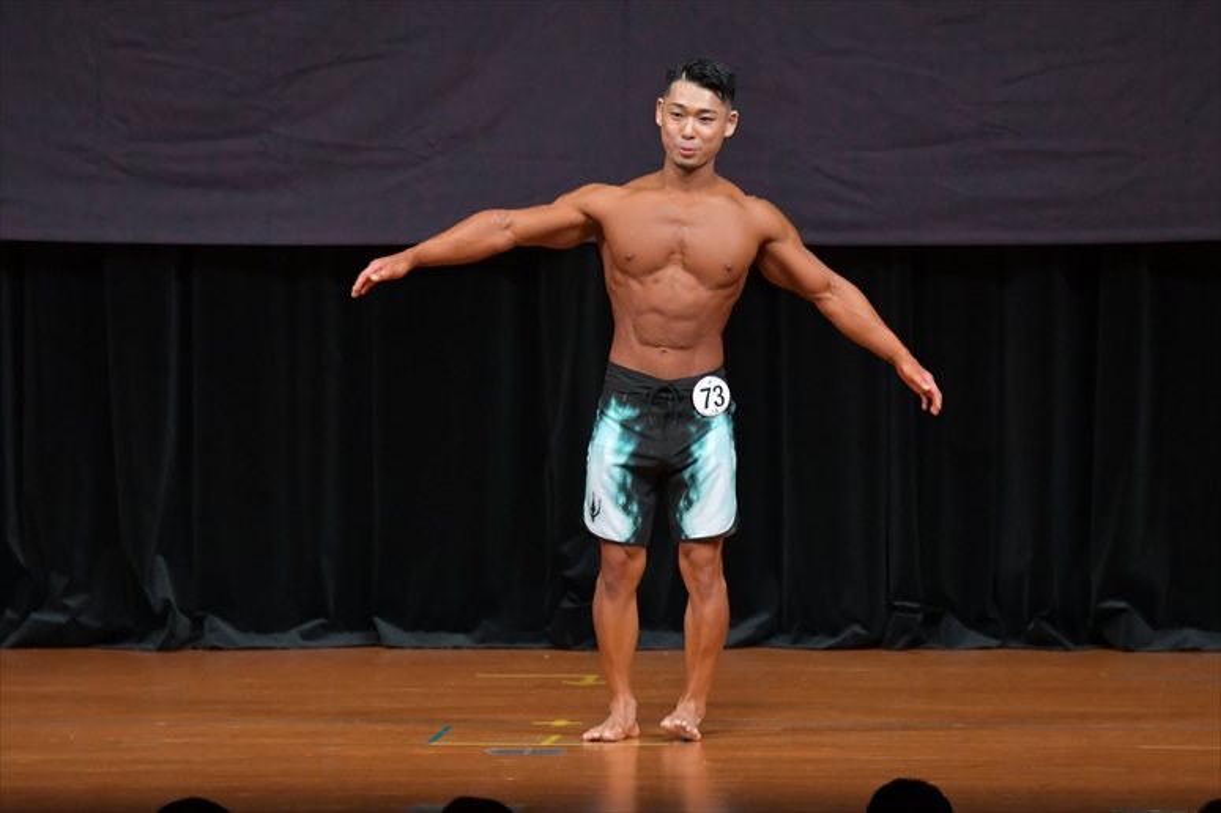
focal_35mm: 285
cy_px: 406
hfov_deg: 7.2
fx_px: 9662
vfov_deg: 4.8
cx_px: 610
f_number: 5.6
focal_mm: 190
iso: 4000
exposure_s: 1/400
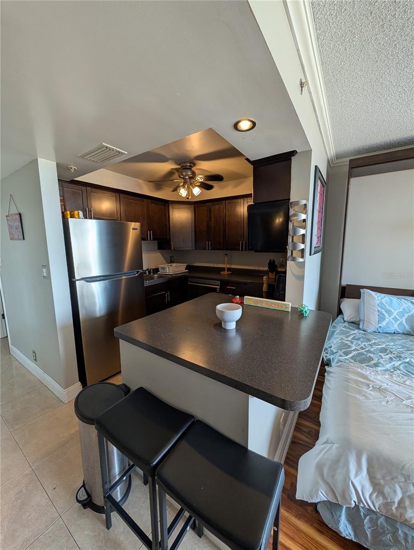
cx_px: 207
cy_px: 275
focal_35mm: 12
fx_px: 191
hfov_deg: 94.6
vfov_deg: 110.5
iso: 169
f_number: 1.7
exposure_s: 1/120
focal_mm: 2.02
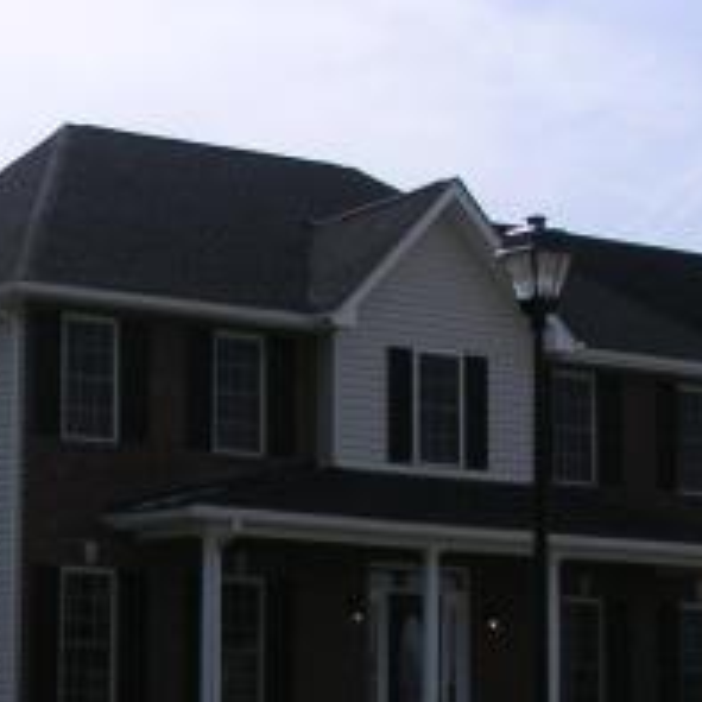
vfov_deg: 16.3
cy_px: 567
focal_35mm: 106
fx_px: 2432
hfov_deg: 15.7
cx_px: -171
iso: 50
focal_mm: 5.7
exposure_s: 1/350
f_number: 6.7
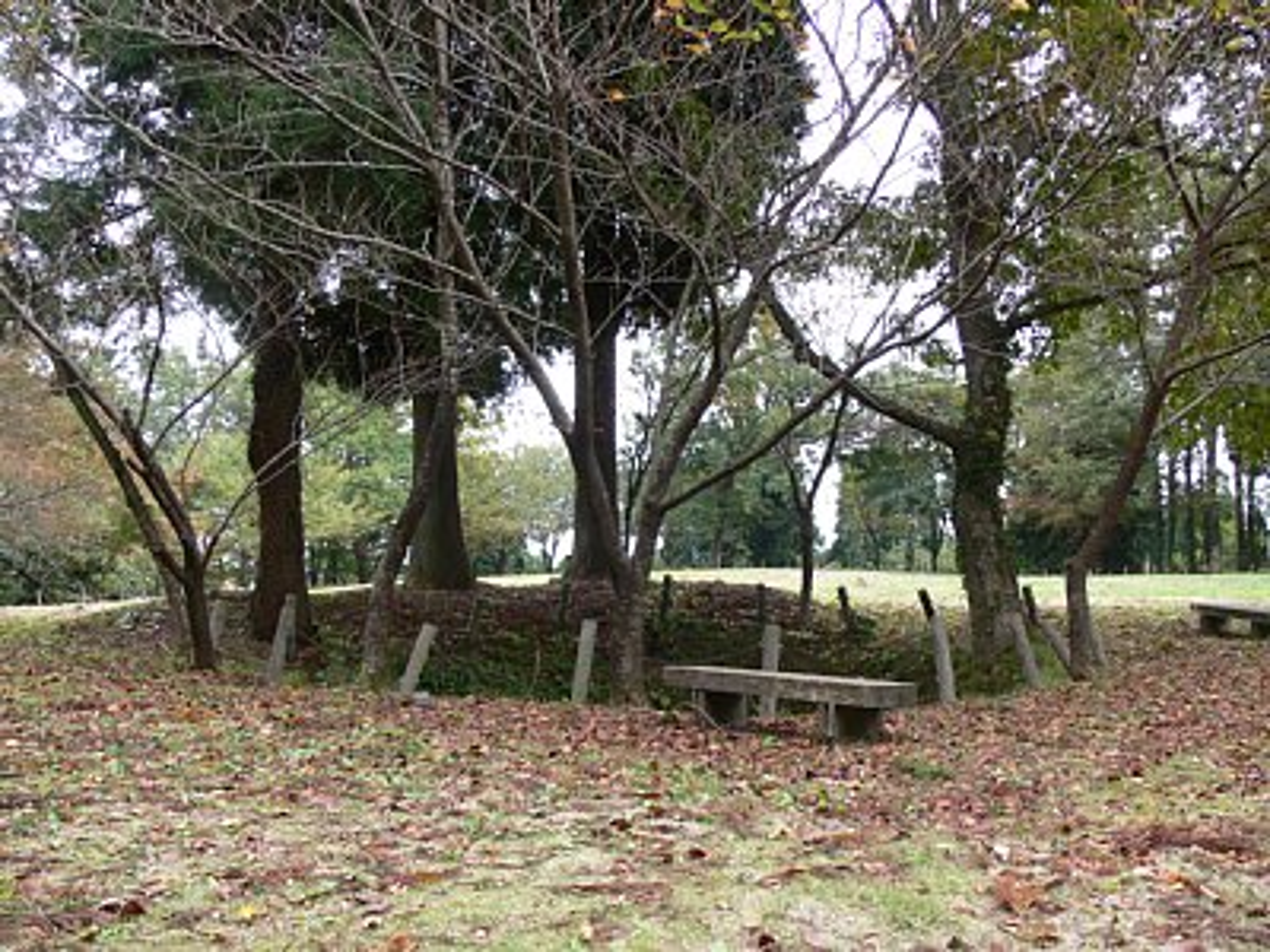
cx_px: 635
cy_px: 476
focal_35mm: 35
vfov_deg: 40.7
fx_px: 1284
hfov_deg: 52.6
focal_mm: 7.4
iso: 80
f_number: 3.2
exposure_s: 1/60
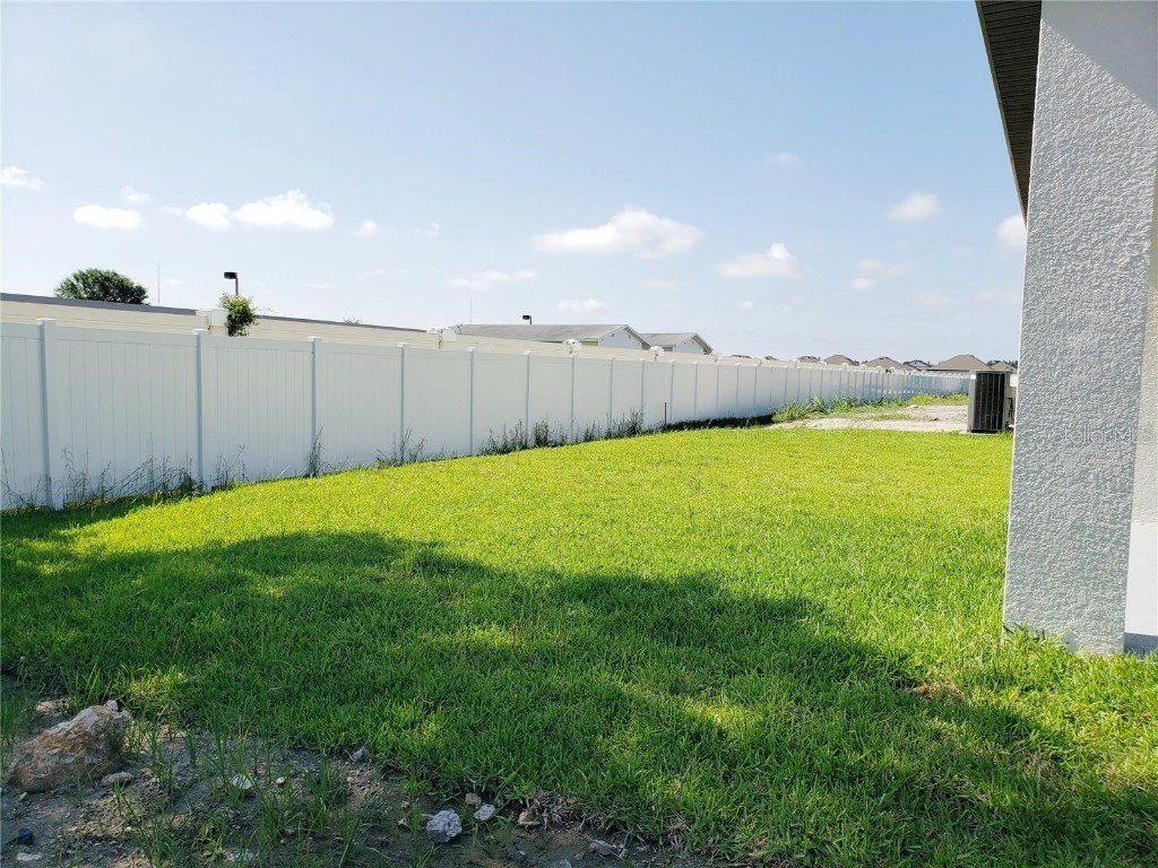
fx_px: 870
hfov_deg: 67.3
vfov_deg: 53.1
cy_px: 434
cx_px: 579
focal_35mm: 26
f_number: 2.4
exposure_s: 1/1350
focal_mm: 4.3
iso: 50
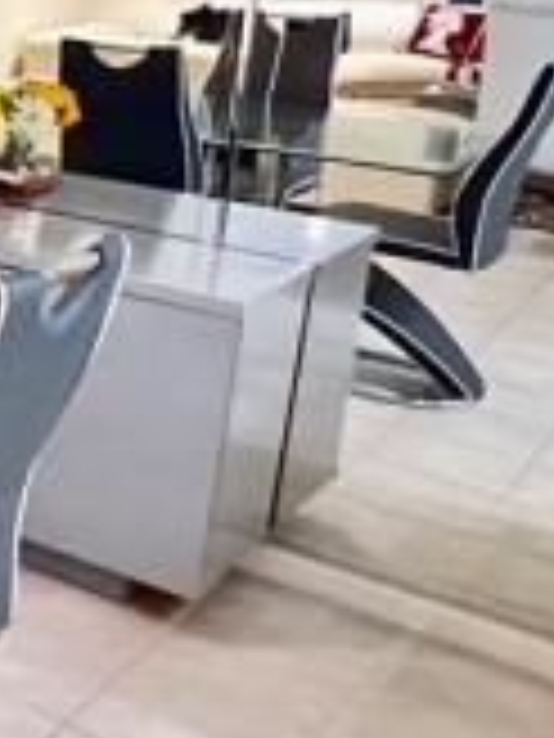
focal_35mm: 57
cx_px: -595
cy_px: 162
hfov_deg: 17.3
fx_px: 1216
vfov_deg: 33.0
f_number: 1.8
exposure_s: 1/40
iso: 800
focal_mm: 1.57
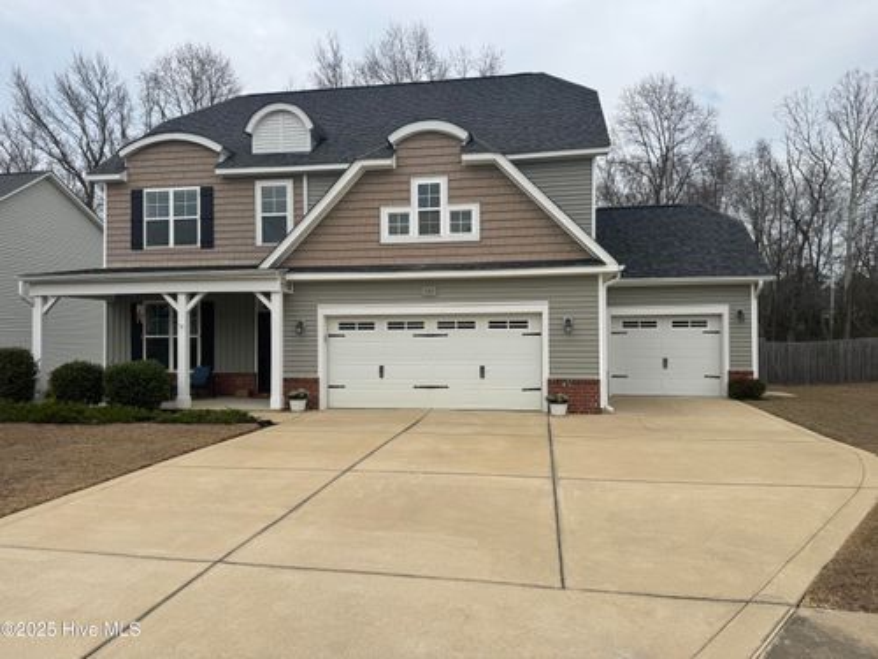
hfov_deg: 71.6
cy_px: 330
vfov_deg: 56.8
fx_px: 609
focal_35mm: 24
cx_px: 439
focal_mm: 6.76
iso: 80
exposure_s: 1/3802
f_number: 1.78
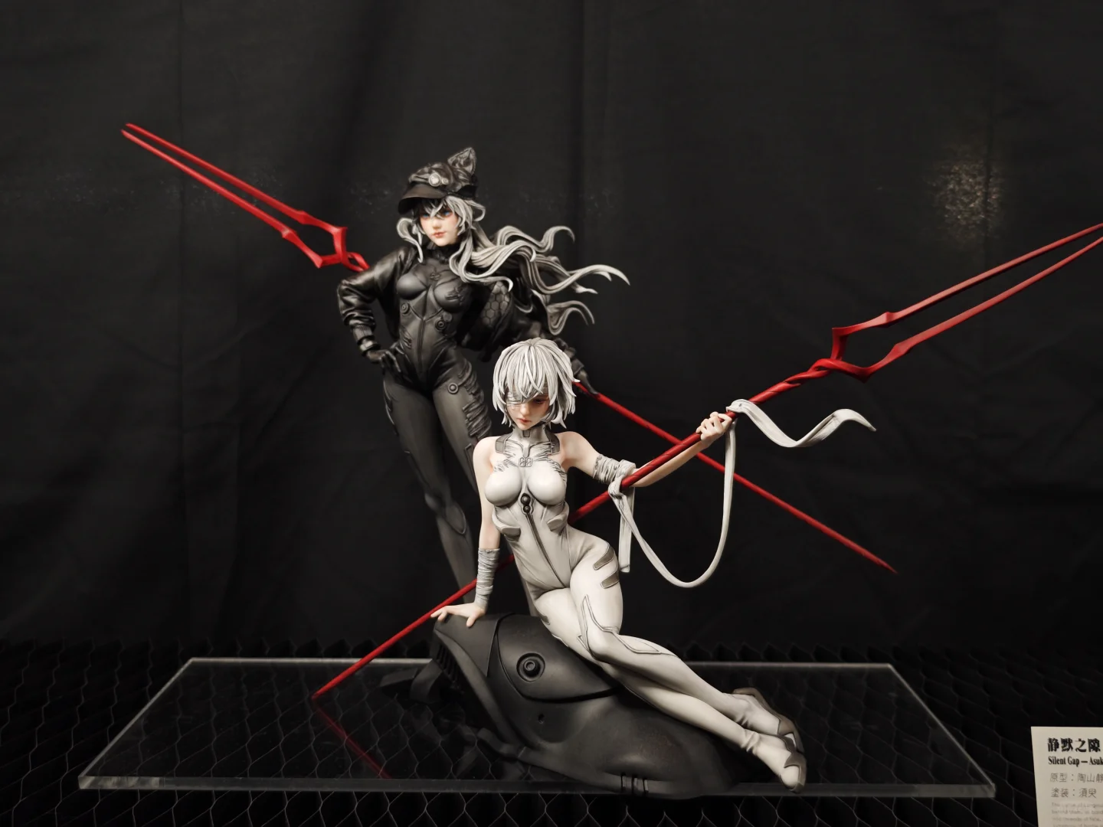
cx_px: 552
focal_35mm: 46
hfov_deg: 41.2
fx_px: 1466
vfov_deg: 31.5
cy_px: 414
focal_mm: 8.72
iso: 221
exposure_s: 1/100
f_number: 1.63
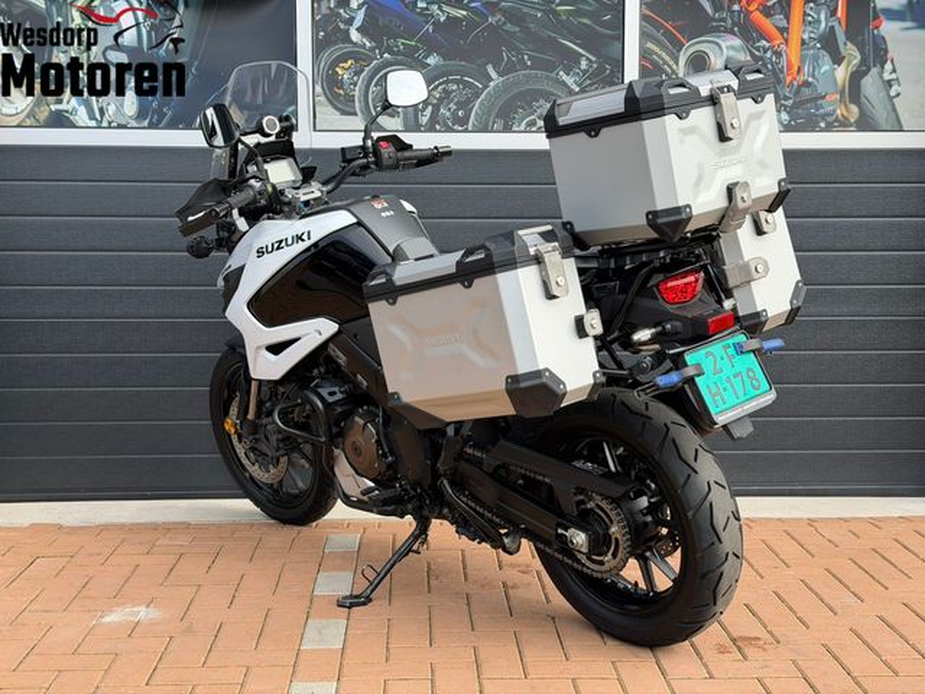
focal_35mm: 48
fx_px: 1283
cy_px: 347
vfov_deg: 30.3
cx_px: 462
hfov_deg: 39.7
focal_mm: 6.76
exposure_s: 1/1575
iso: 64
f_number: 1.78
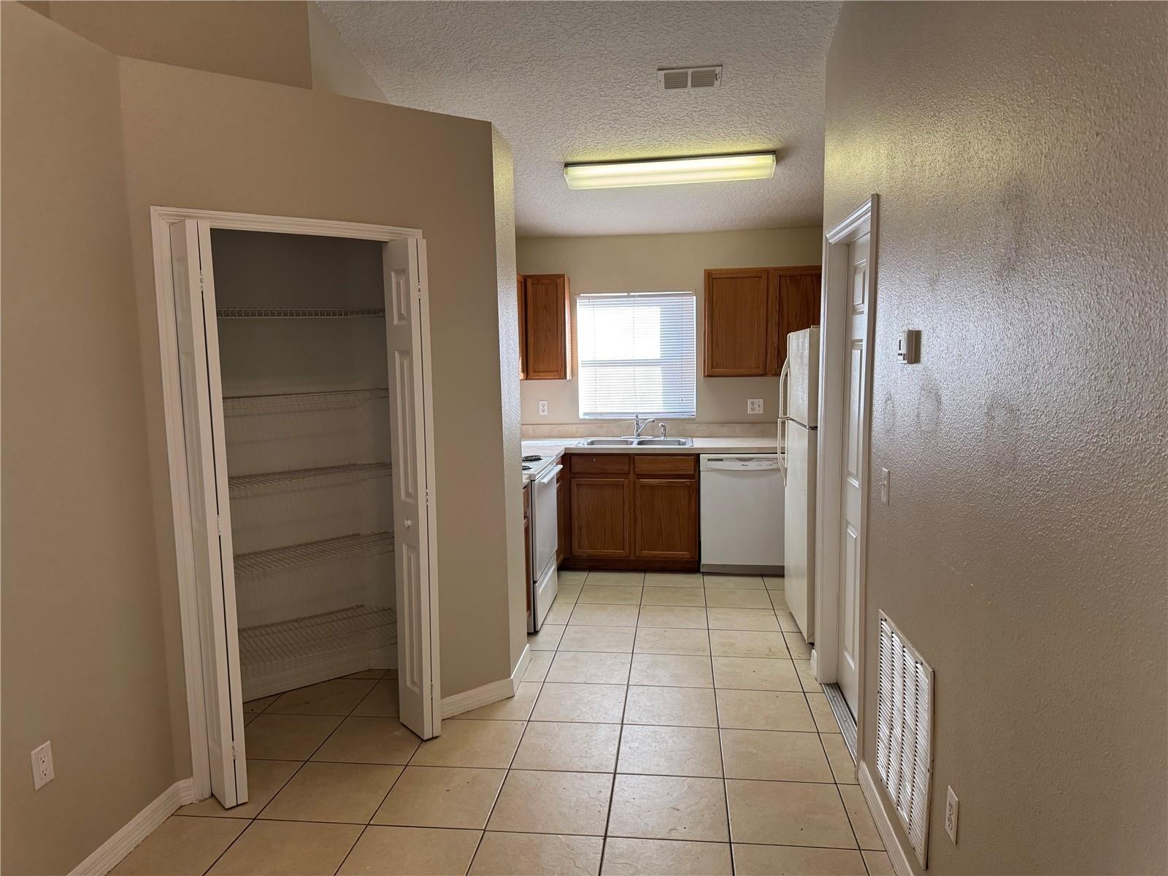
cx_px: 584
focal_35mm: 24
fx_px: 810
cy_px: 438
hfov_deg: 71.6
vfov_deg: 56.8
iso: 200
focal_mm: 6.76
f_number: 1.78
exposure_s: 1/120
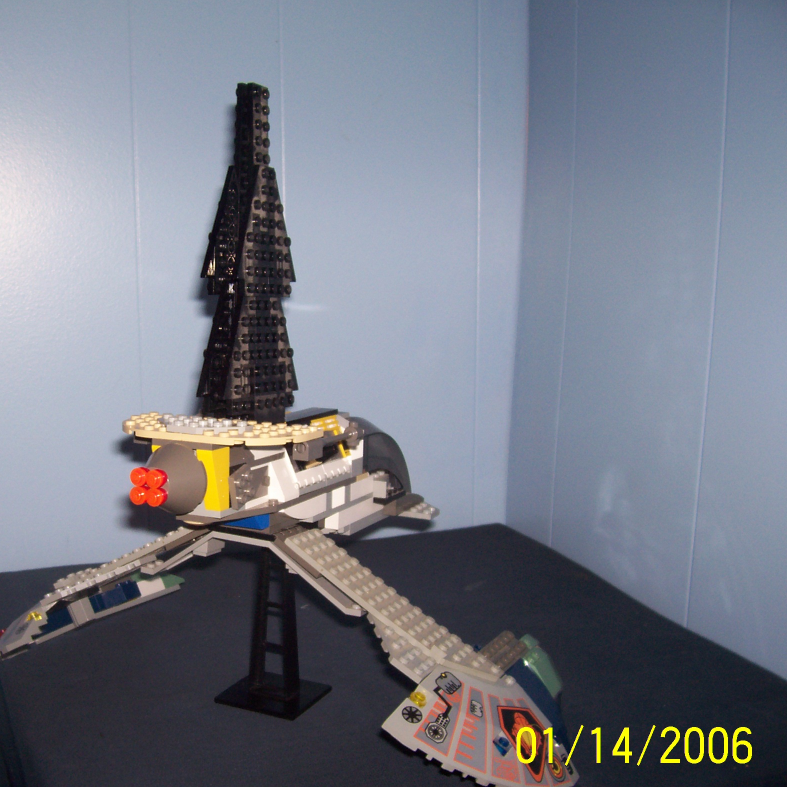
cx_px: 236
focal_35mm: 44
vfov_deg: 38.3
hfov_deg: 37.7
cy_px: 429
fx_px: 1132
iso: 80
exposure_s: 1/64
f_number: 2.7
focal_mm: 5.6
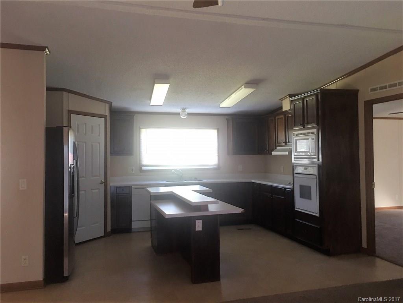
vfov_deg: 48.2
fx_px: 338
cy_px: 152
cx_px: 202
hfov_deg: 61.7
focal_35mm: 29
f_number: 2.2
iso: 64
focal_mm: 4.15
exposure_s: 1/15
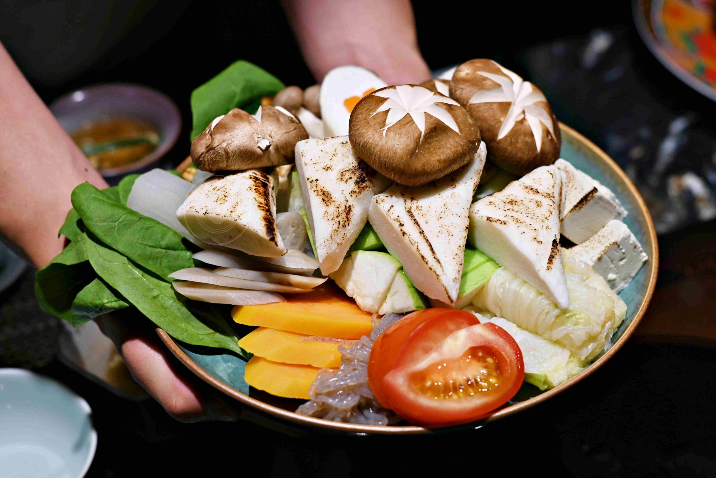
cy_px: 239
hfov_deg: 27.0
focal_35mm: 75
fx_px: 1492
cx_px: 358
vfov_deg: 18.2
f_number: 3.2
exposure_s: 1/200
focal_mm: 50
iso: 180
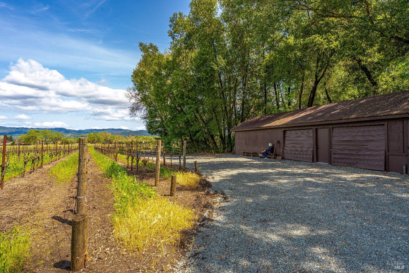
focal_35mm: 18
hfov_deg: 90.0
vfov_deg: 67.4
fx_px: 204
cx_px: 204
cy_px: 136
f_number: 11
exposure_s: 1/125
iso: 320
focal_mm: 18
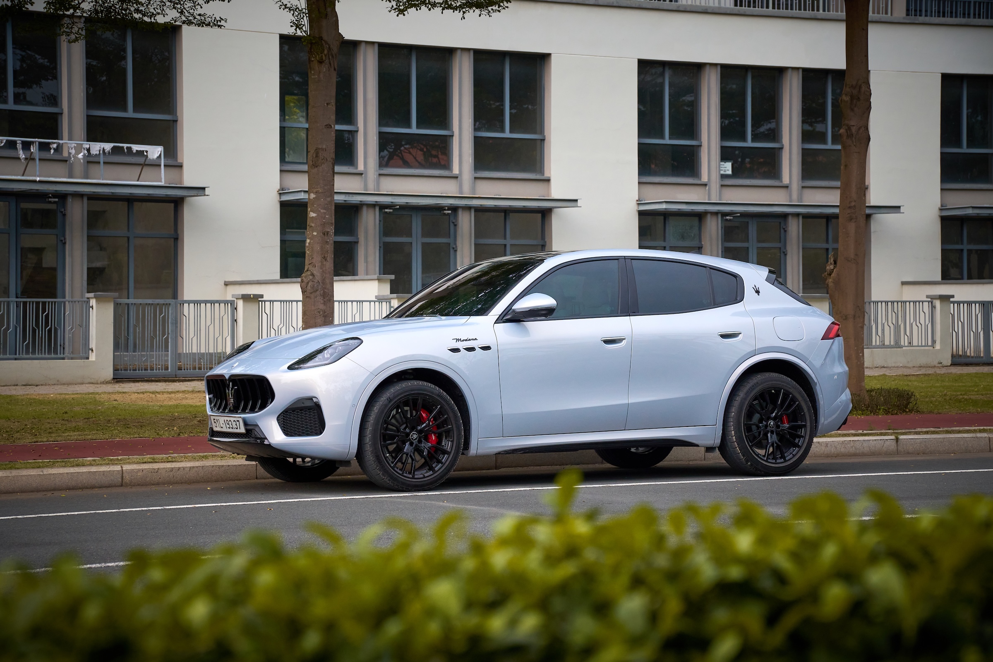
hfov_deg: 24.2
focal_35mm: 84
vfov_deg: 16.3
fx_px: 2317
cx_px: 496
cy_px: 331
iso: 500
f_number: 5
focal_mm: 56
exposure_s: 1/160
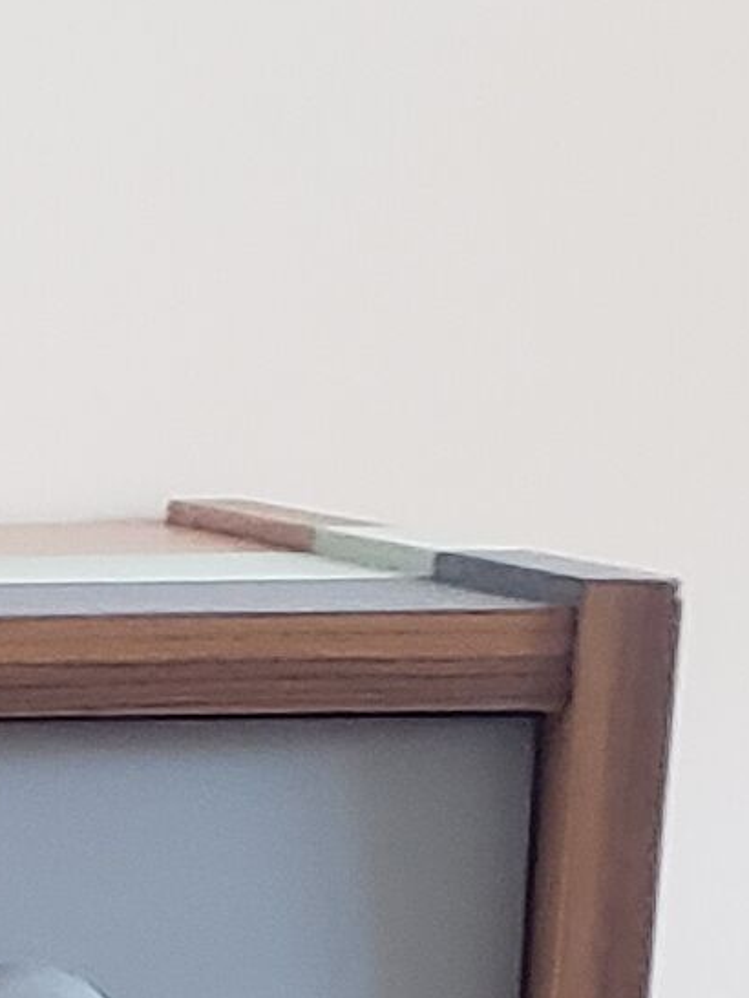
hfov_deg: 7.0
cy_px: 1804
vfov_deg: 9.8
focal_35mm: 192
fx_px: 5535
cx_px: -1467
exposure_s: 1/47
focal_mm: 4.3
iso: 250
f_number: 1.5
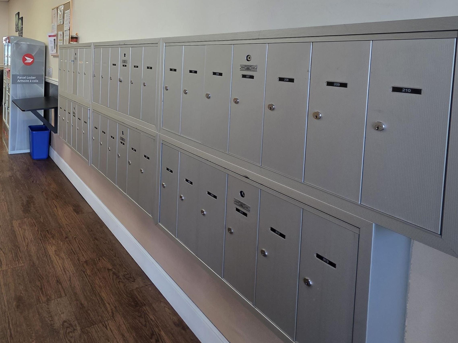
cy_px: 73
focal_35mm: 22
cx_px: 90
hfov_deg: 68.8
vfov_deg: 57.0
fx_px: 291
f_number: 1.9
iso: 50
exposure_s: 1/62
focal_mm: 2.2
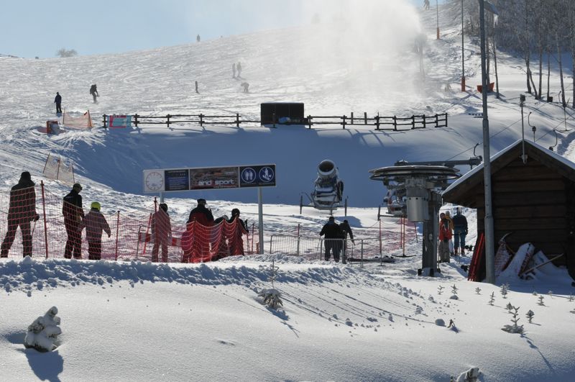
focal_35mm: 105
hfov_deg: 19.5
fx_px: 1675
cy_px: 191
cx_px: 288
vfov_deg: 13.0
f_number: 14
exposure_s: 1/800
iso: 200
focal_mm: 70
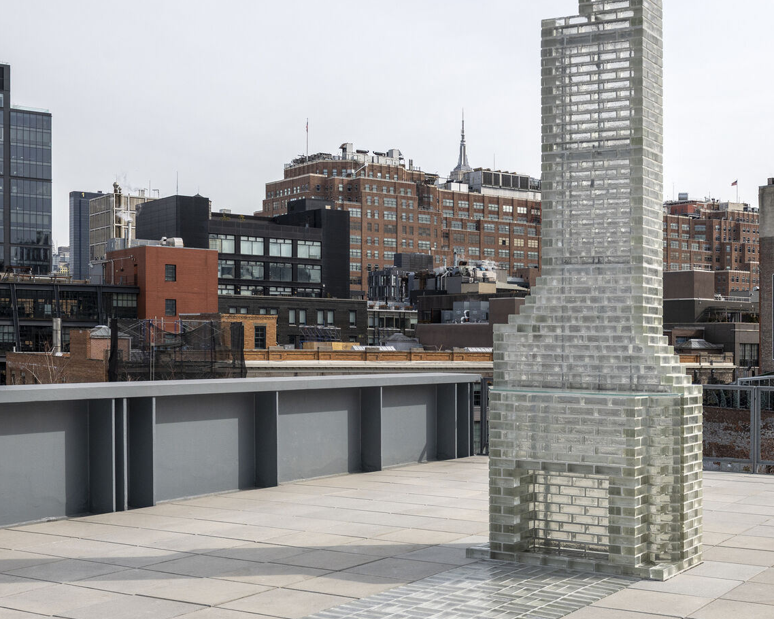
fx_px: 1122
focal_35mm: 49
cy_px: 343
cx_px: 515
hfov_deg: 37.6
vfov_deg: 30.8
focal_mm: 29
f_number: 6.3
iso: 200
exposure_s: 1/1600
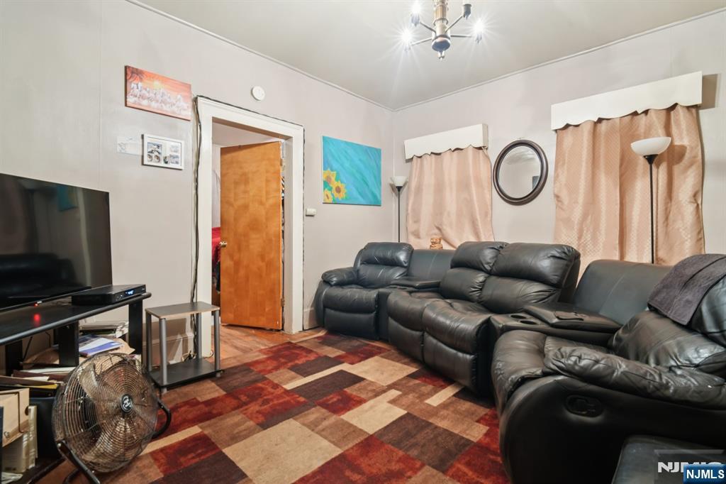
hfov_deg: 96.8
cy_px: 242
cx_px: 363
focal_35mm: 16
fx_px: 323
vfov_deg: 73.7
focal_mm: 16
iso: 640
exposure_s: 1.6
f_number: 7.1
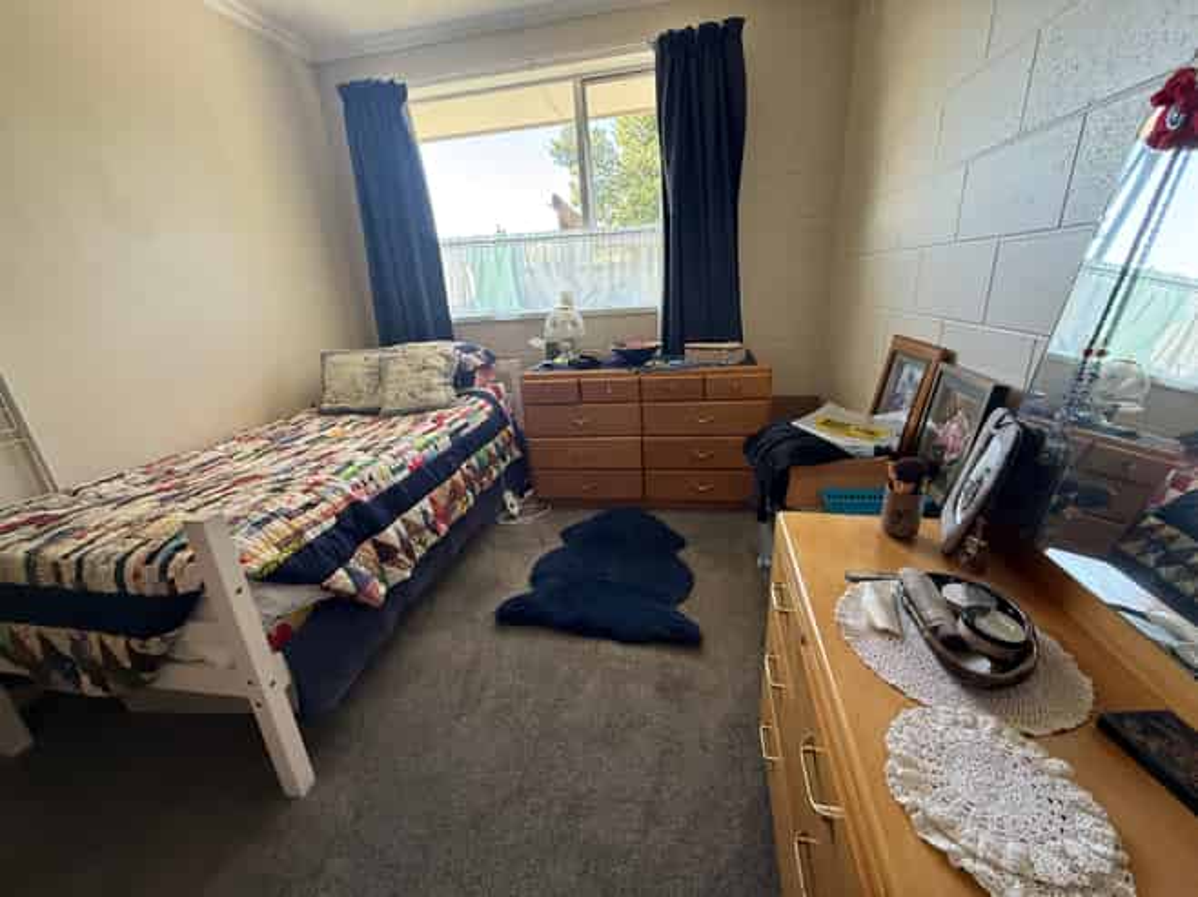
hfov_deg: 102.1
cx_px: 599
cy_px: 448
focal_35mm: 14
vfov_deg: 85.6
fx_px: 484
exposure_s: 1/99
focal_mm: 2.22
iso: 250
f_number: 2.2
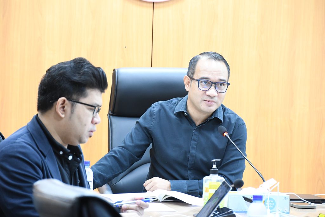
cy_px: 108
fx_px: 1490
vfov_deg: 8.3
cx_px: 162
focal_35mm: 165
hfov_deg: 12.5
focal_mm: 110
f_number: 5.6
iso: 3200
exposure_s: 1/50
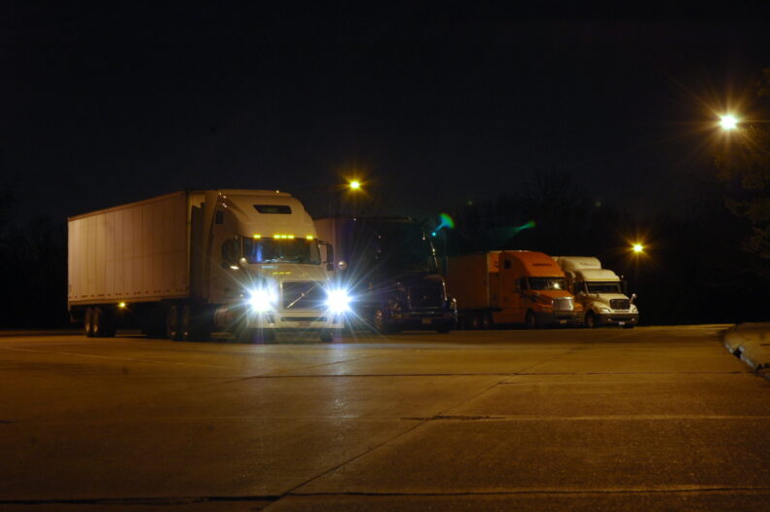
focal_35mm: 94
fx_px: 2009
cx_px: 388
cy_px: 256
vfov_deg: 14.5
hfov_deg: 21.7
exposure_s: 5
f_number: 10
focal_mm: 62
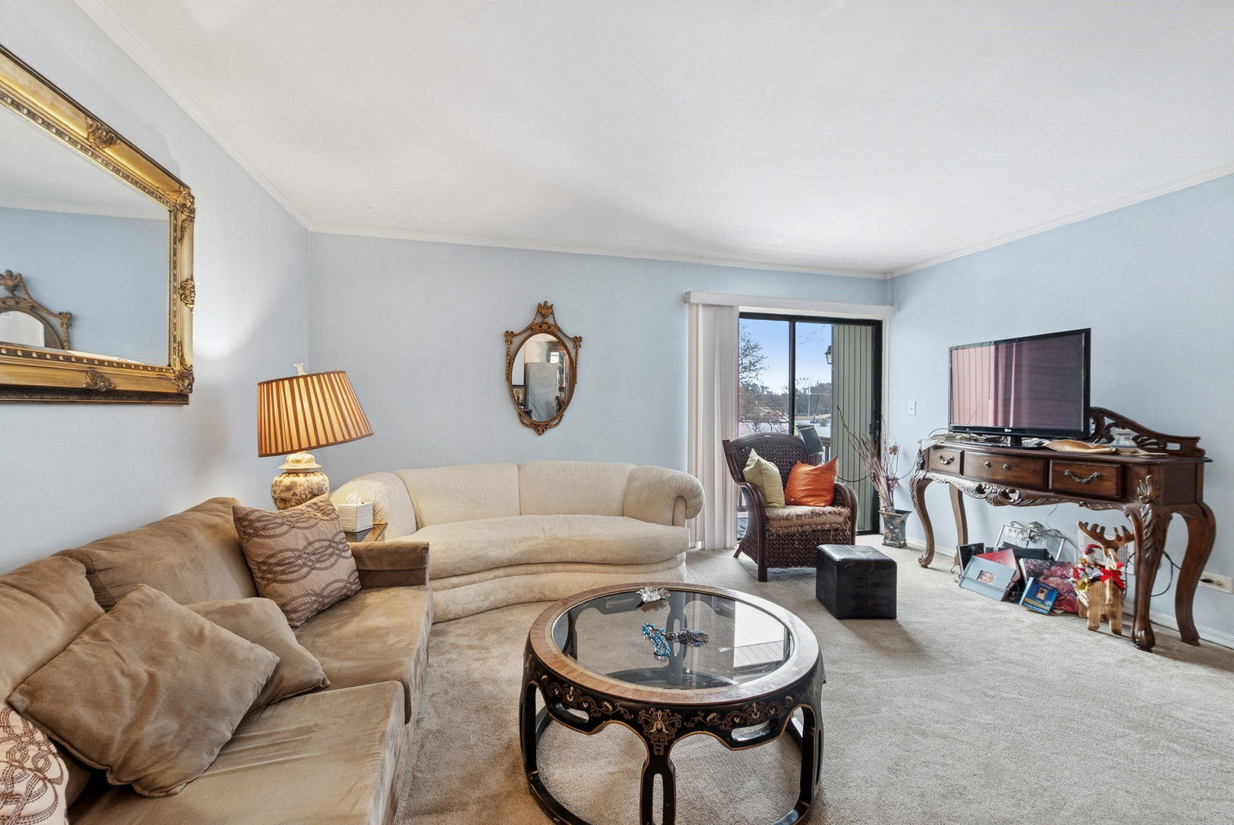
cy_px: 412
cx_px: 617
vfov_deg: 77.4
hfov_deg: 100.4
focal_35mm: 15
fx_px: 515
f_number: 8
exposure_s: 1/4
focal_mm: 10
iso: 400
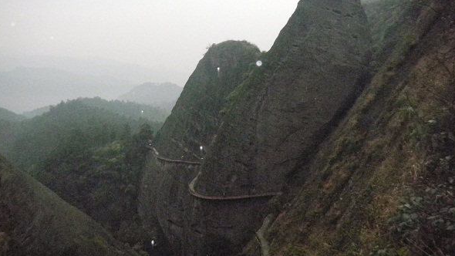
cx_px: 228
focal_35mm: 31
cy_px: 110
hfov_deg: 62.6
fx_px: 374
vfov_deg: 37.7
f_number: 7.8
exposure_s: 1/540
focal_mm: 5
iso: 1600
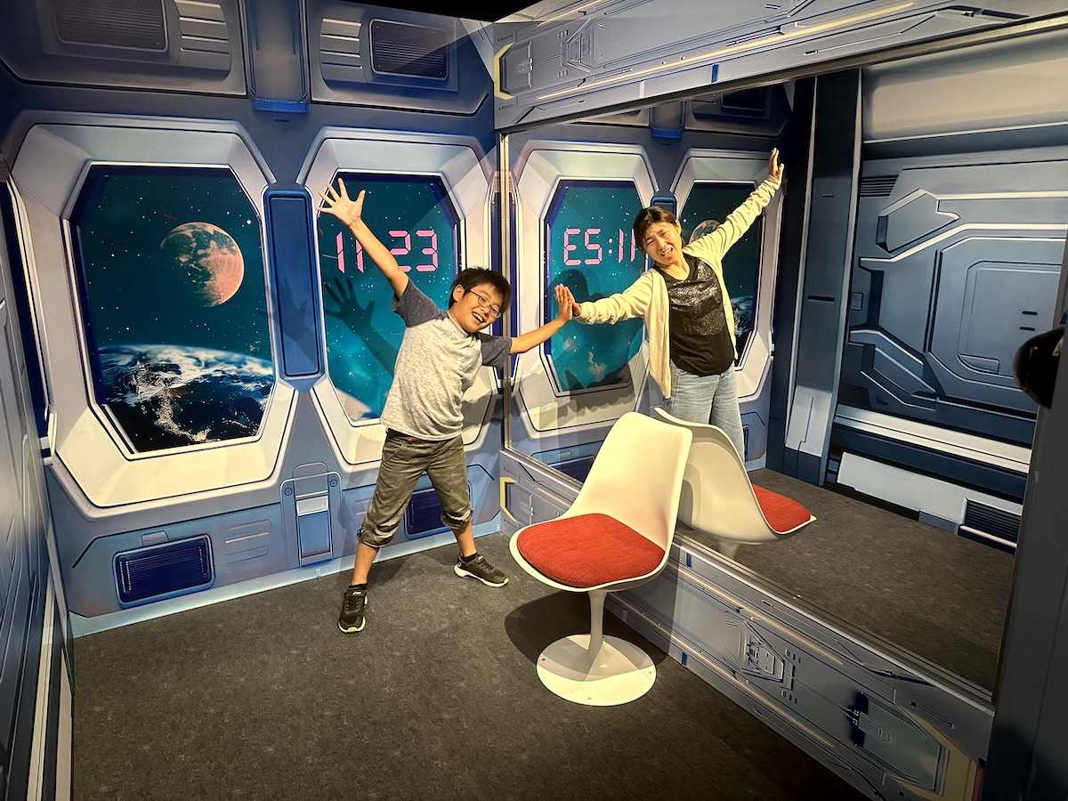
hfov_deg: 71.6
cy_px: 400
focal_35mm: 24
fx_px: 740
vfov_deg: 56.8
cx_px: 534
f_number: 1.78
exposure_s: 1/50
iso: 320
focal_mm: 6.86
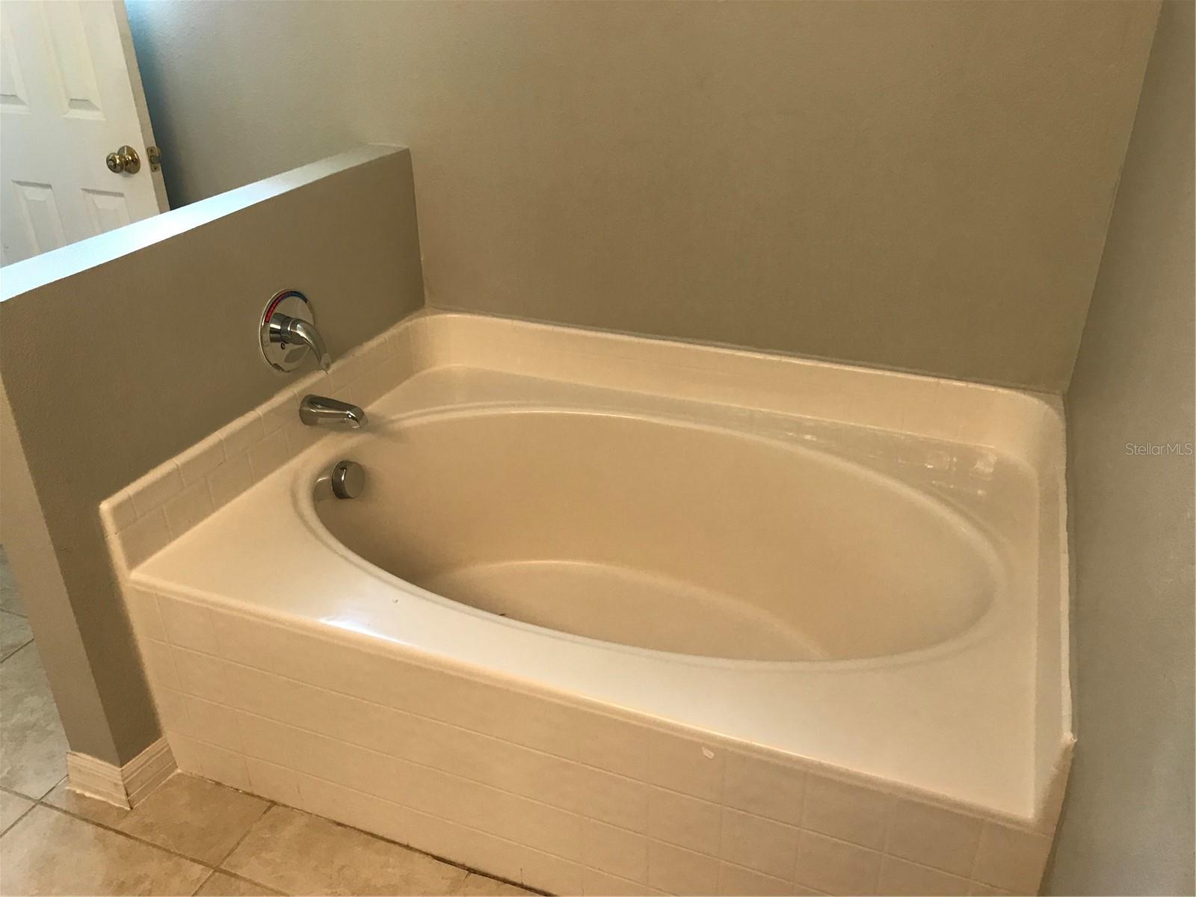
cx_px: 598
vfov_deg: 49.7
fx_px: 967
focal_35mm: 28
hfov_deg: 63.4
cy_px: 448
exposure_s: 1/24
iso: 32
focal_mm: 3.99
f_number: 1.8
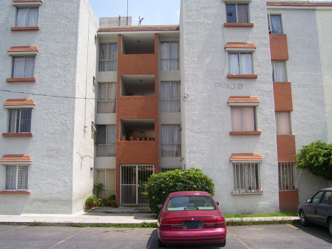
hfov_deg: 54.0
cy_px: 124
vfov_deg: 41.8
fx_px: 326
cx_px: 166
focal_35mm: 34
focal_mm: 5.6
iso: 80
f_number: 4.8
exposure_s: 1/500
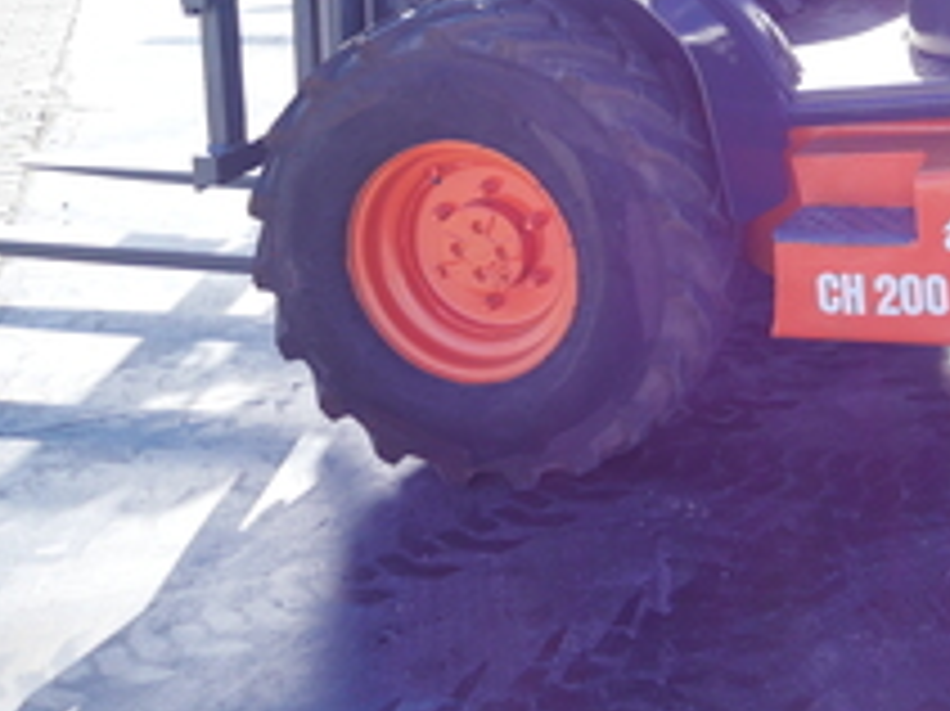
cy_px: -108
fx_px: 2002
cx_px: 1155
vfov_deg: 19.2
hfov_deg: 24.1
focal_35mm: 73
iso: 200
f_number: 3.5
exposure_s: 1/500
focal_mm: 14
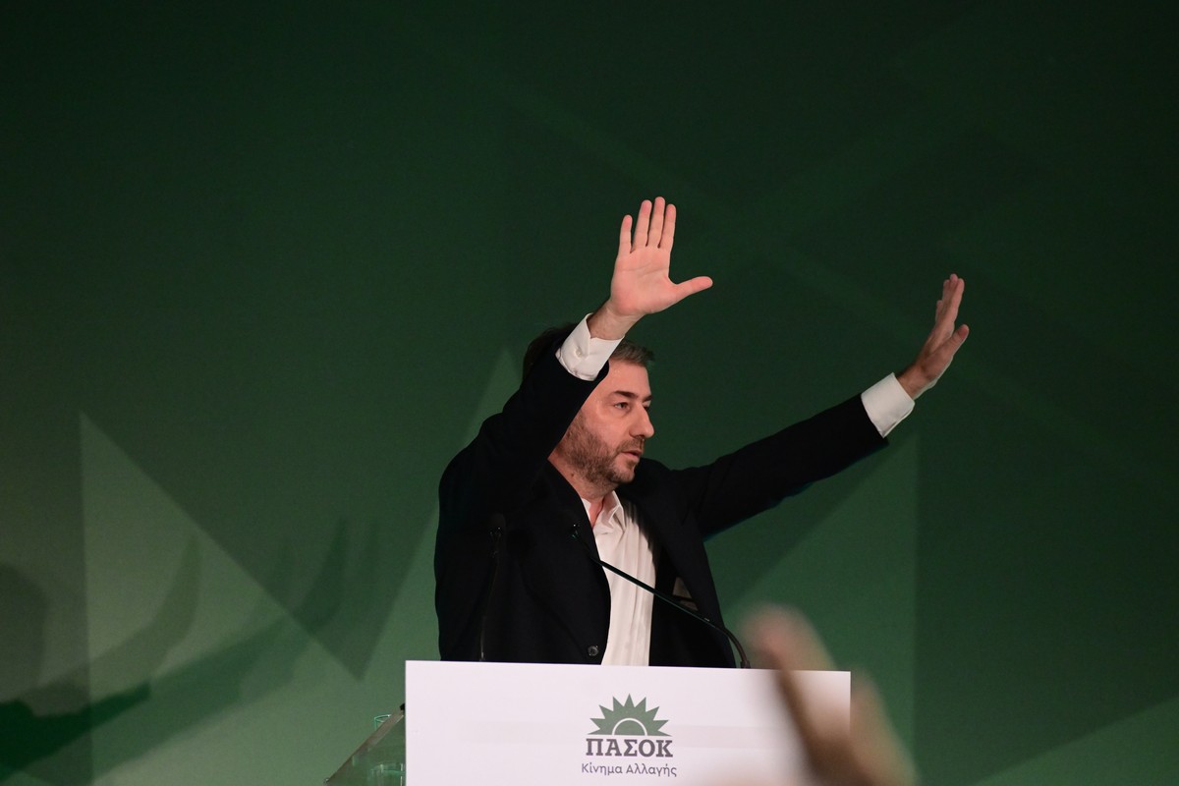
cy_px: 393
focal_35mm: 300
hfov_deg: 6.9
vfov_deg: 4.6
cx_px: 590
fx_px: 9824
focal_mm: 300
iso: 8000
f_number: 4.5
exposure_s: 1/250
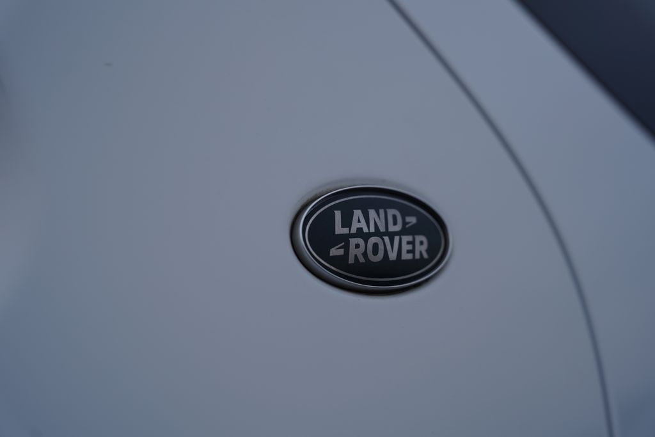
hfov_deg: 40.3
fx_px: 892
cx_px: 328
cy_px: 218
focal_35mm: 49
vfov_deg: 27.5
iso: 100
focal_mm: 49
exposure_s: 1/160
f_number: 4
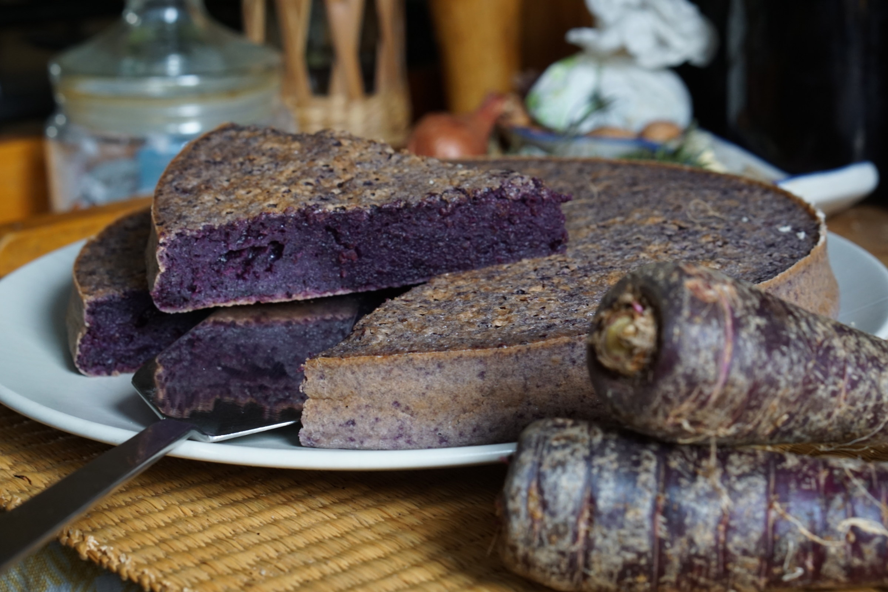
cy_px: 296
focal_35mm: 75
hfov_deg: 27.0
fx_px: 1850
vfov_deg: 18.2
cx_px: 444
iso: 640
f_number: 7.1
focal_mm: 50
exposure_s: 1/6
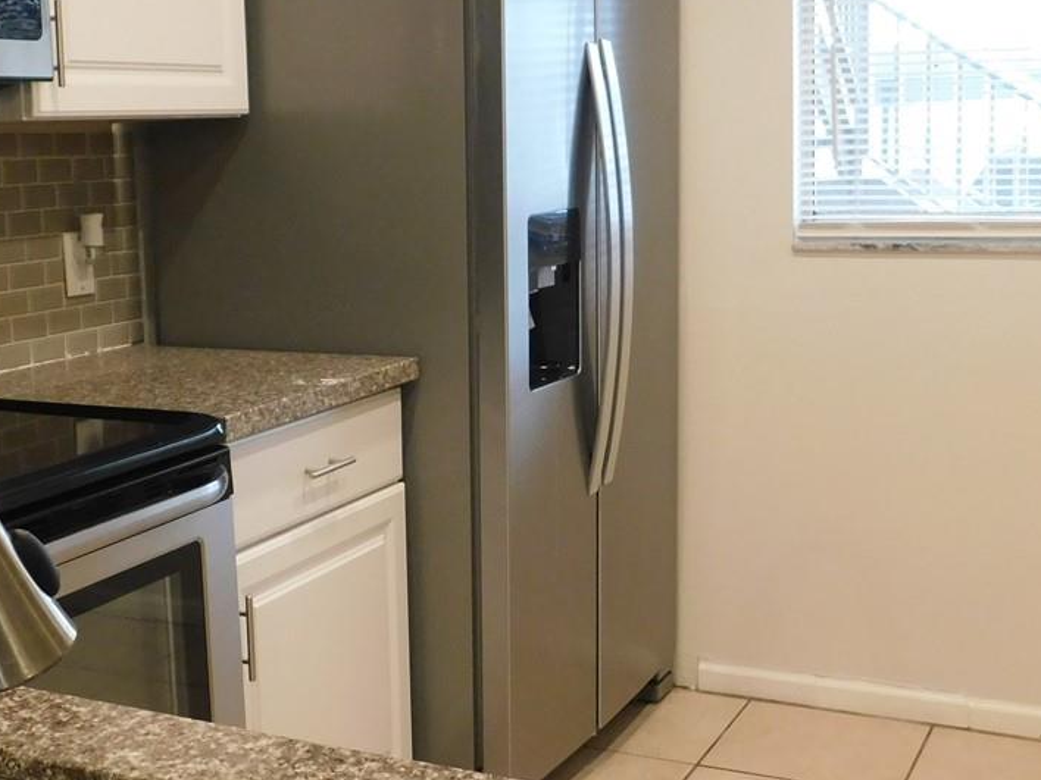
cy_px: 347
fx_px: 1564
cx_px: 356
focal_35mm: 52
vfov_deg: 28.0
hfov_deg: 36.5
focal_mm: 4
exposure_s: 1/30
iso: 250
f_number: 3
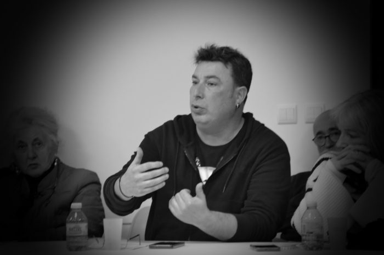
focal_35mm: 158
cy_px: 128
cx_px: 192
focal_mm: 105
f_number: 5.6
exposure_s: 1/40
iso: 3200
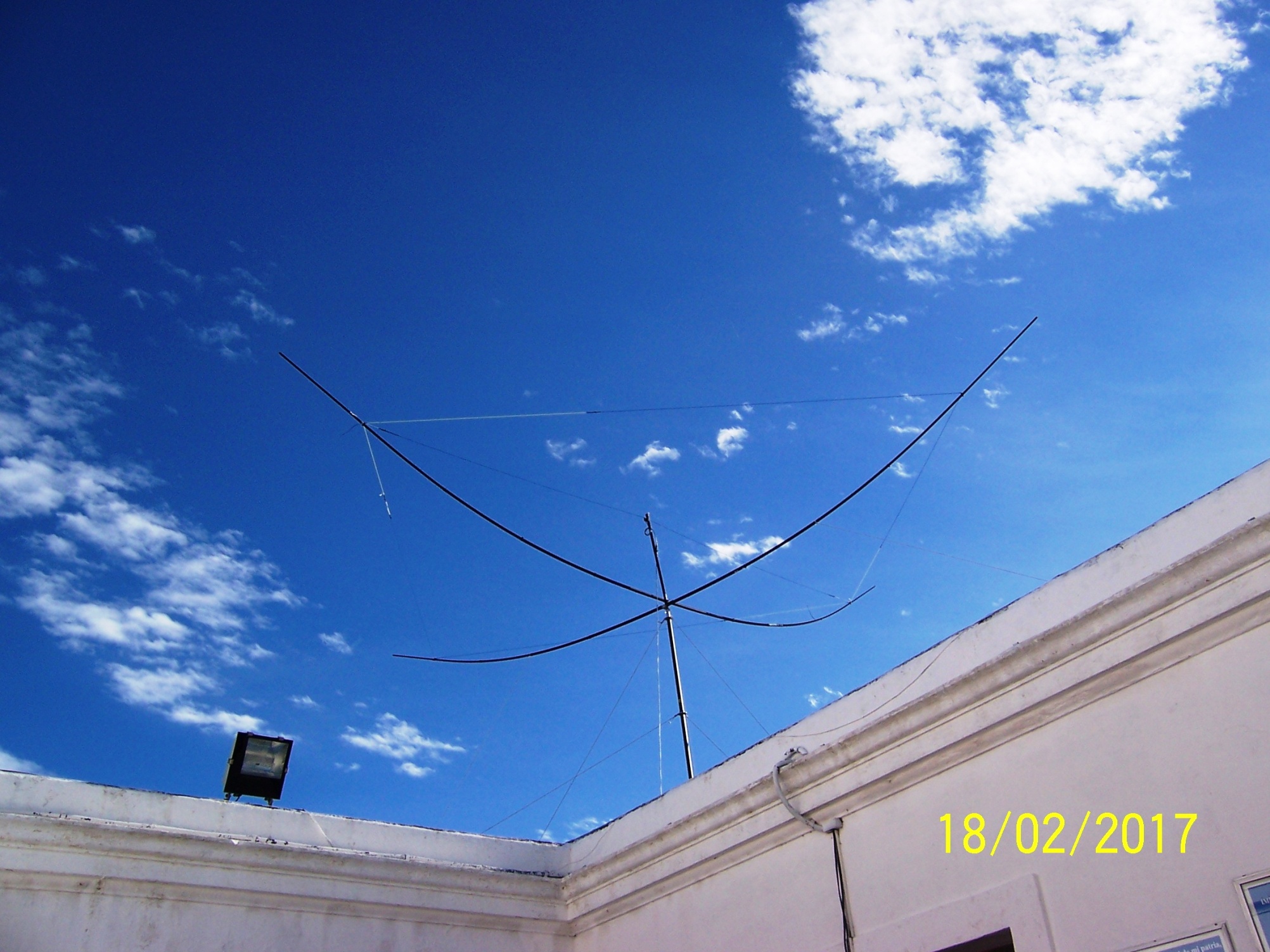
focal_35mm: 33
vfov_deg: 42.9
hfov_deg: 55.4
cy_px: 476
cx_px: 635
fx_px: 1211
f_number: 5.6
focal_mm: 5.5
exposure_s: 1/750
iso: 80
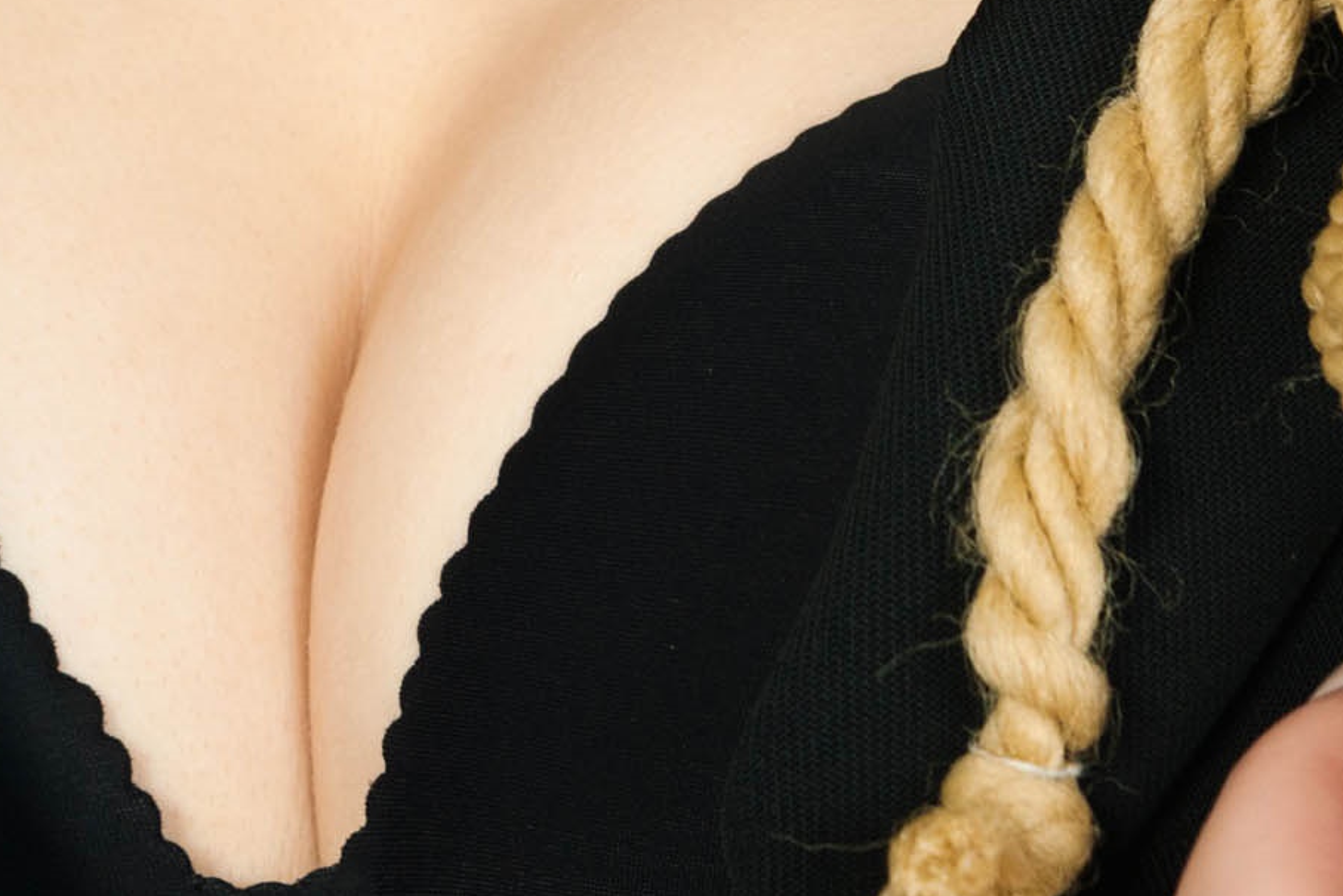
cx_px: 518
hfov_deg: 10.0
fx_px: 7648
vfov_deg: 6.7
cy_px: -212
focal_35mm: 205
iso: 400
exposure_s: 1/125
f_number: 9
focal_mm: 62
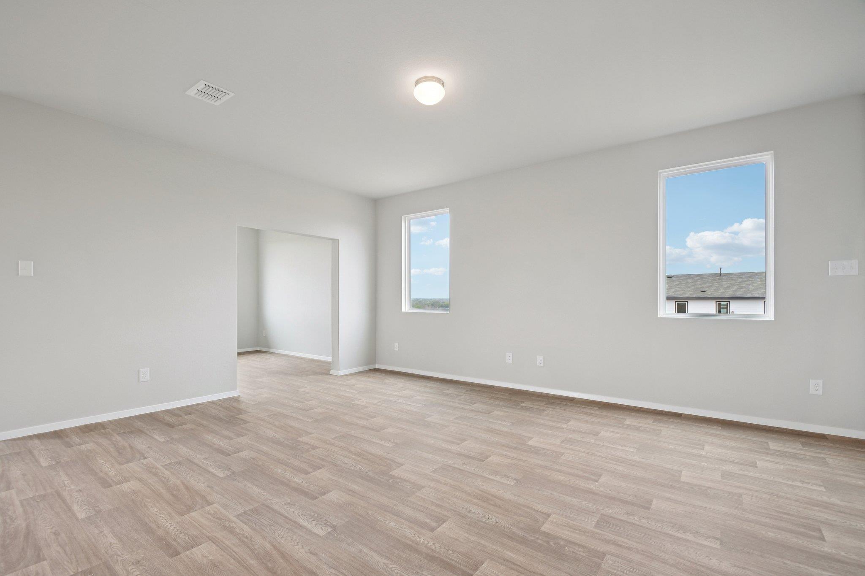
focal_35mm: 15
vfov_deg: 77.3
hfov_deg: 100.4
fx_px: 360
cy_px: 288
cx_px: 432
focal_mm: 10
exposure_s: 1/40
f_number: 8
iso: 400
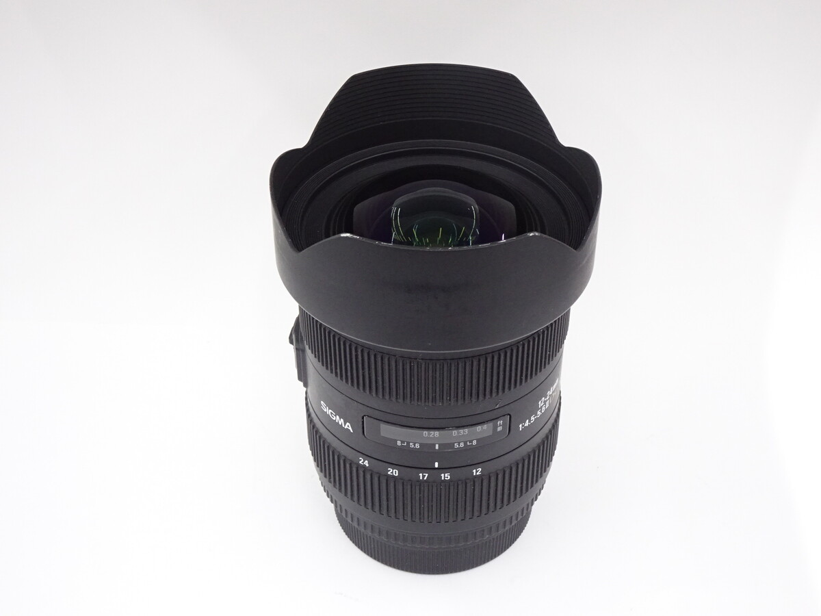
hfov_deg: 36.8
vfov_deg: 28.0
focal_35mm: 52
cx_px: 410
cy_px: 308
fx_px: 1233
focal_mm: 8.84
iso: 500
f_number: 4.5
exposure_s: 1/60
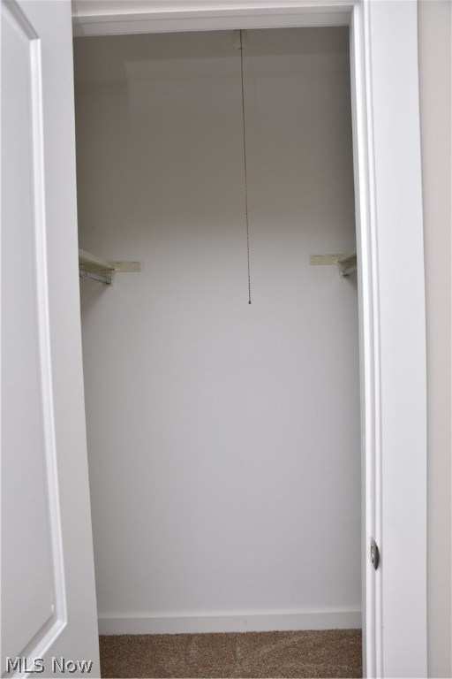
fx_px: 490
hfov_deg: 49.6
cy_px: 340
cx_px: 226
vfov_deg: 69.4
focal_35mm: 26
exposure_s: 1/800
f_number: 7.1
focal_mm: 26
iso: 640
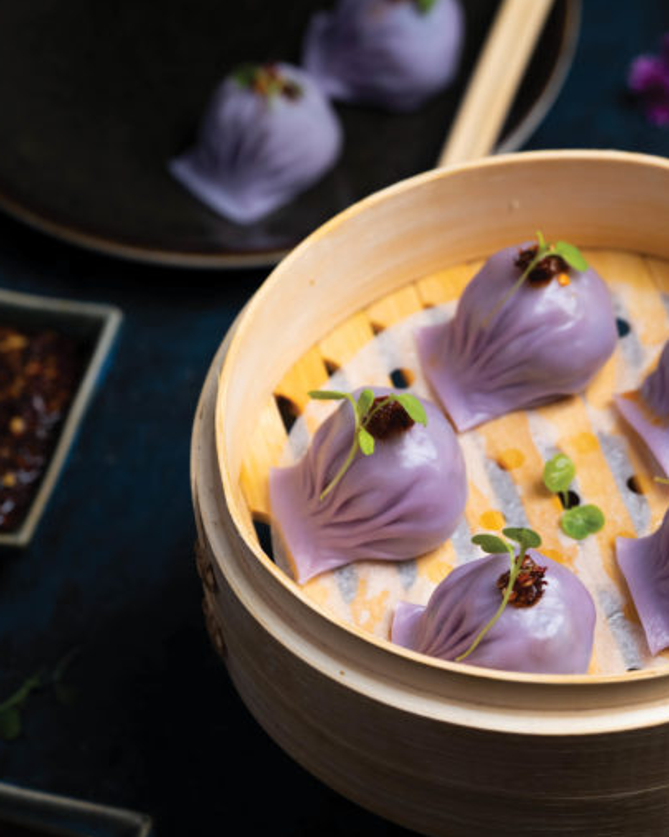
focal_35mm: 128
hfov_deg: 12.0
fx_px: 3171
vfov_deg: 15.0
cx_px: 505
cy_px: 419
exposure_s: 1/100
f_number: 5
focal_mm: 90
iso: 640
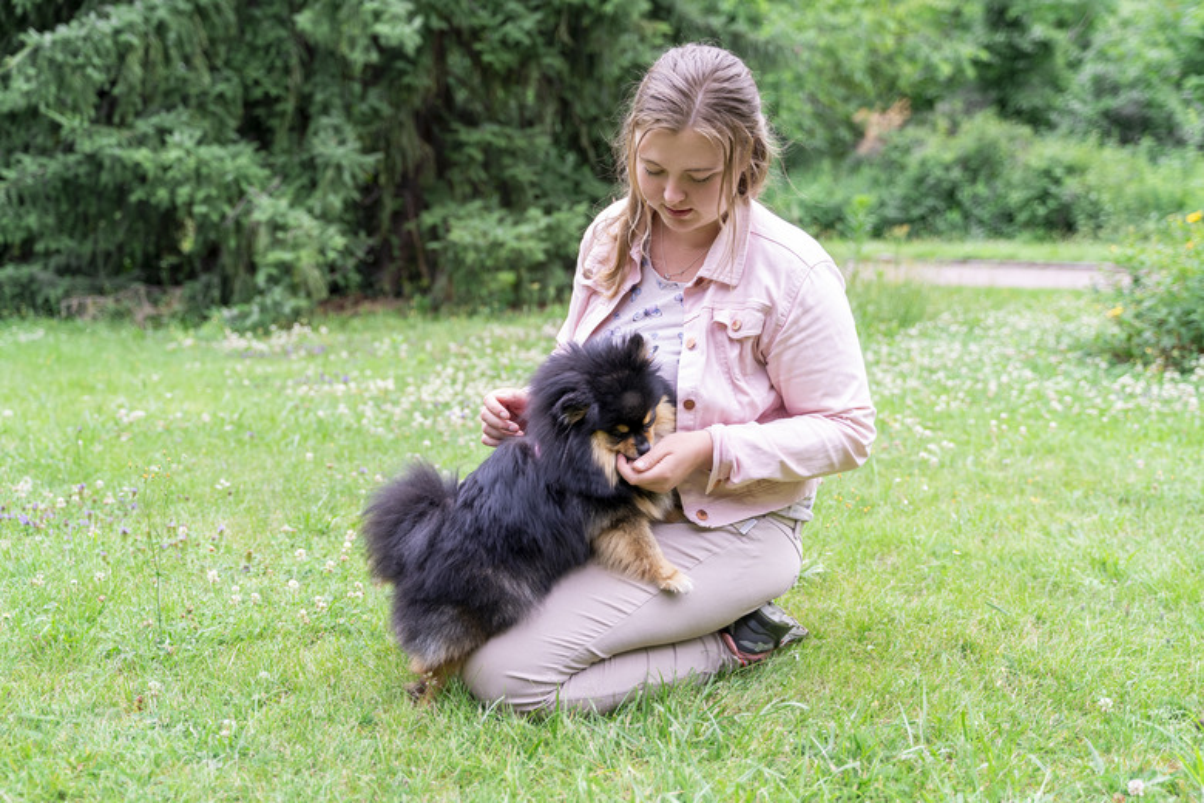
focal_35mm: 43
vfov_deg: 31.2
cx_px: 602
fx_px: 1438
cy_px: 402
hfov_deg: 45.4
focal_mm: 43
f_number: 2.8
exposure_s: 1/200
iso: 500
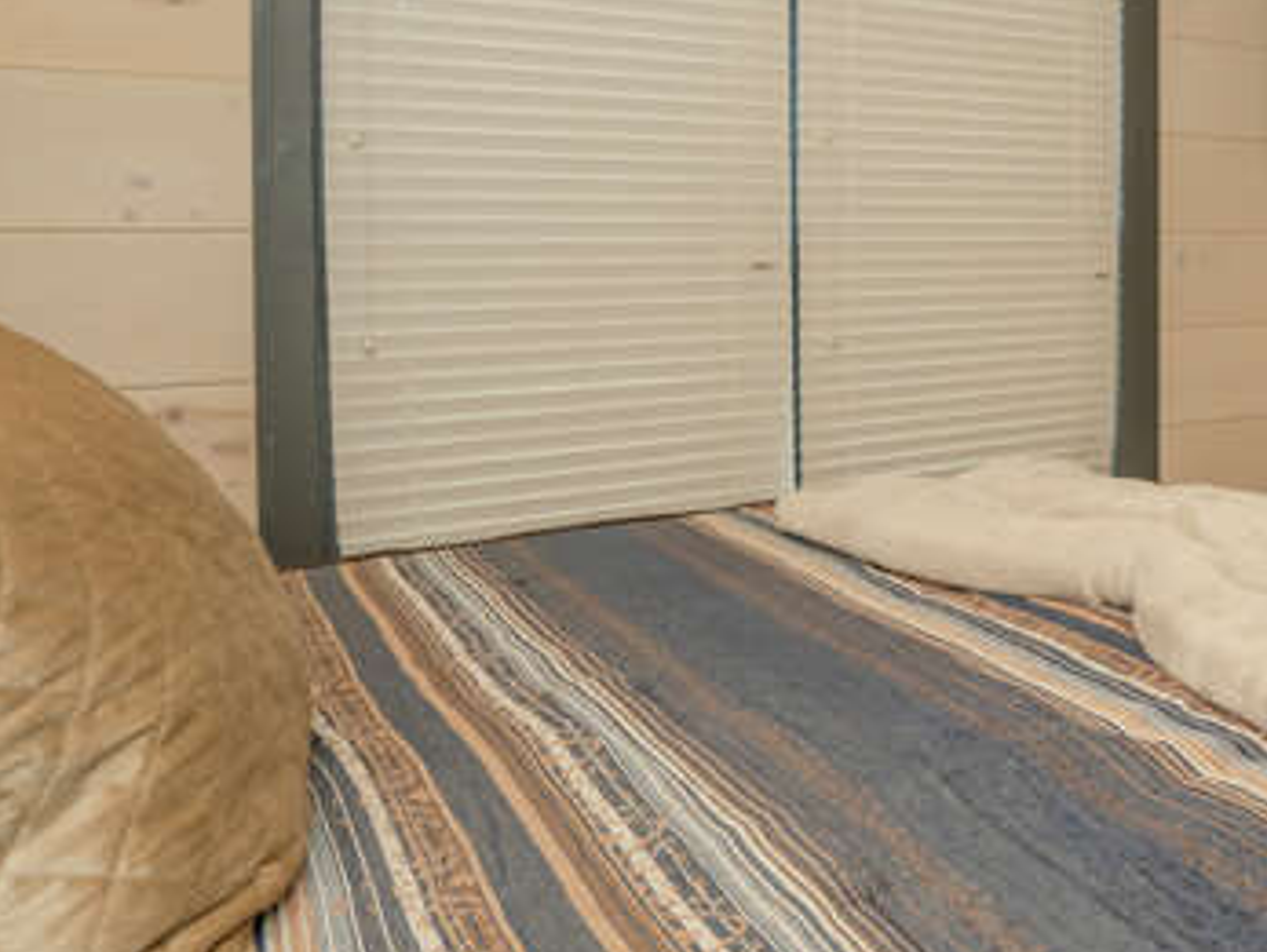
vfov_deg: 40.7
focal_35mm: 34
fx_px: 1246
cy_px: 244
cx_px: 1329
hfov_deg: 44.0
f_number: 8
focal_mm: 16
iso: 1000
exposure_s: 1/100
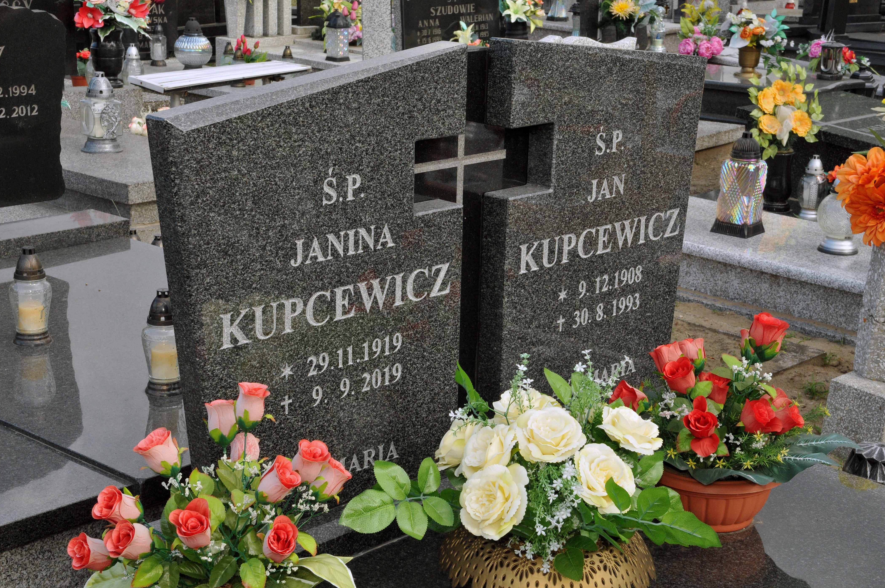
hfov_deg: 34.5
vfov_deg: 23.3
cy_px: 292
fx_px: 1424
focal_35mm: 58
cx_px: 444
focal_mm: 38
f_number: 13
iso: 640
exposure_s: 1/160
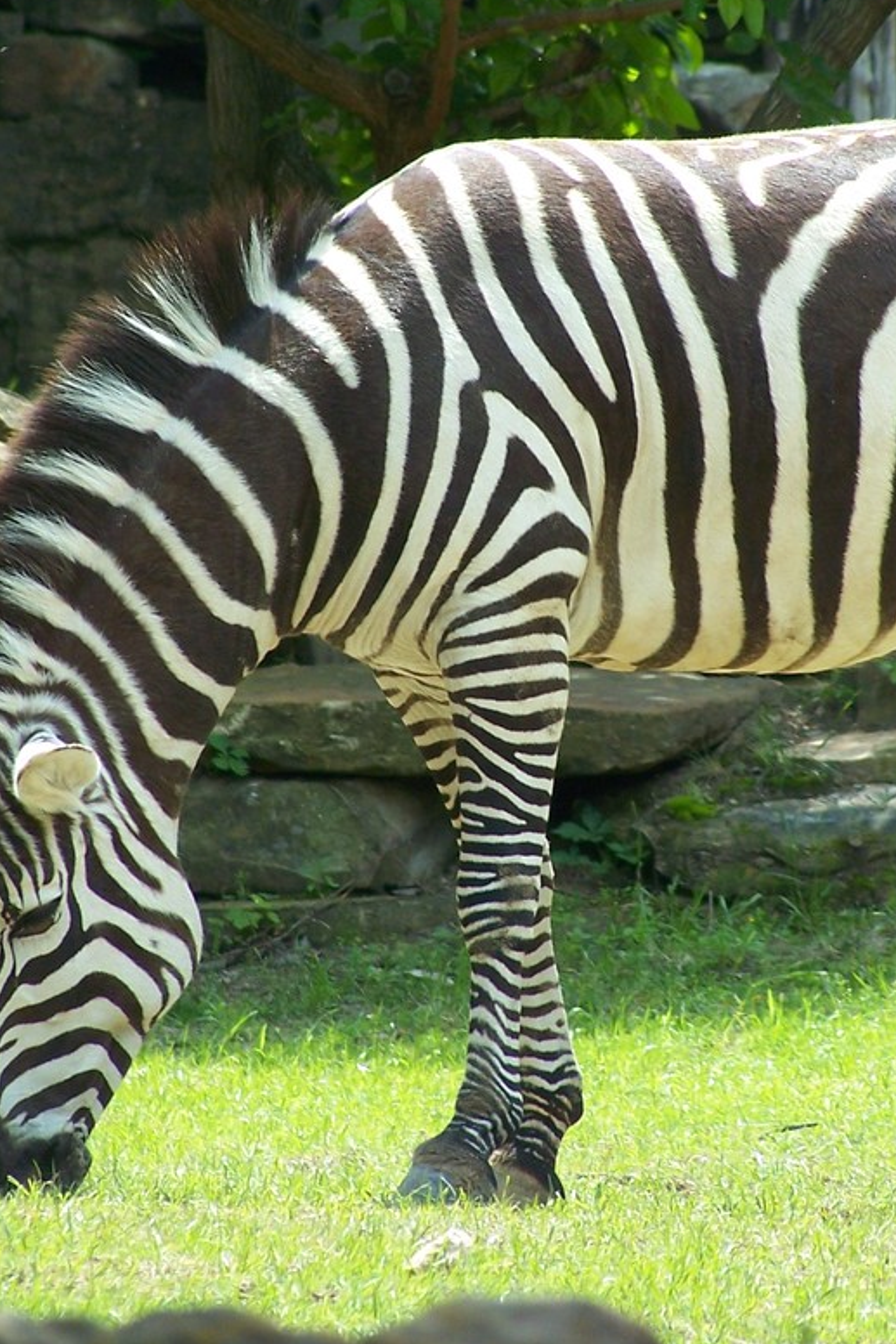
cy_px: 558
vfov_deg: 4.2
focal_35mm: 495
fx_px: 18470
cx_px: 634
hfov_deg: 2.8
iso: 80
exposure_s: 1/320
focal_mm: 47.7
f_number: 3.3
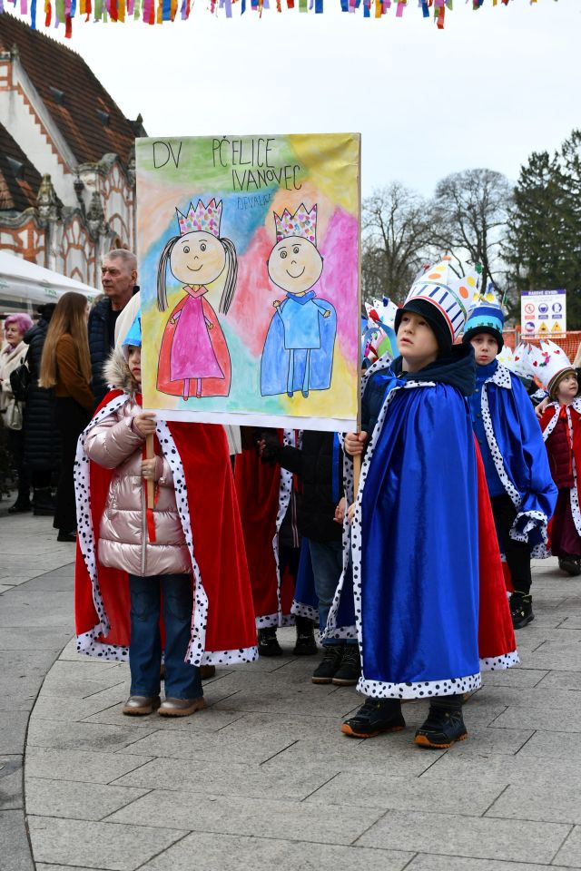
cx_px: 290
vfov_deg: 33.4
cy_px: 436
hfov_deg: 22.6
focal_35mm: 60
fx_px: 1452
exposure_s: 1/250
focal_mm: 40
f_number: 7.1
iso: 200
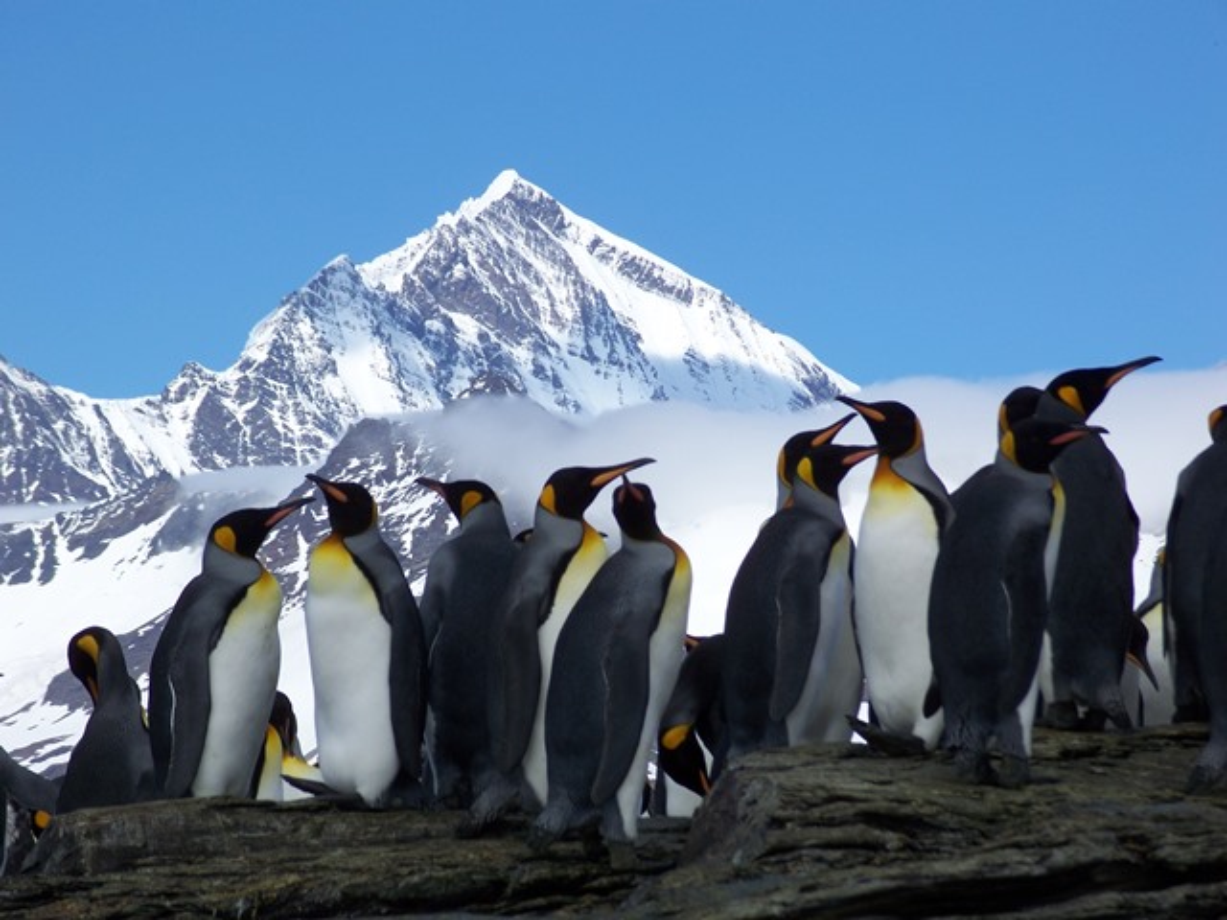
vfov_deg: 8.0
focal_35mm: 185
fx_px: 6558
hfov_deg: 10.7
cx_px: 614
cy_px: 460
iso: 64
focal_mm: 38.8
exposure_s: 1/500
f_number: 6.3
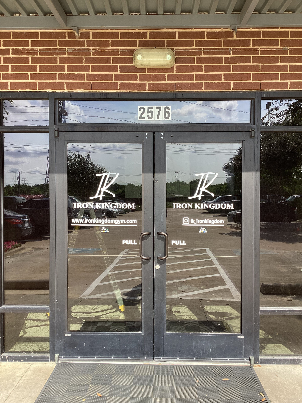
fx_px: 361
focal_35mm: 31
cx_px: 151
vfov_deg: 58.4
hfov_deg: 45.4
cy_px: 202
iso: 25
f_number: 2.4
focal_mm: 3.3
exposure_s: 1/374
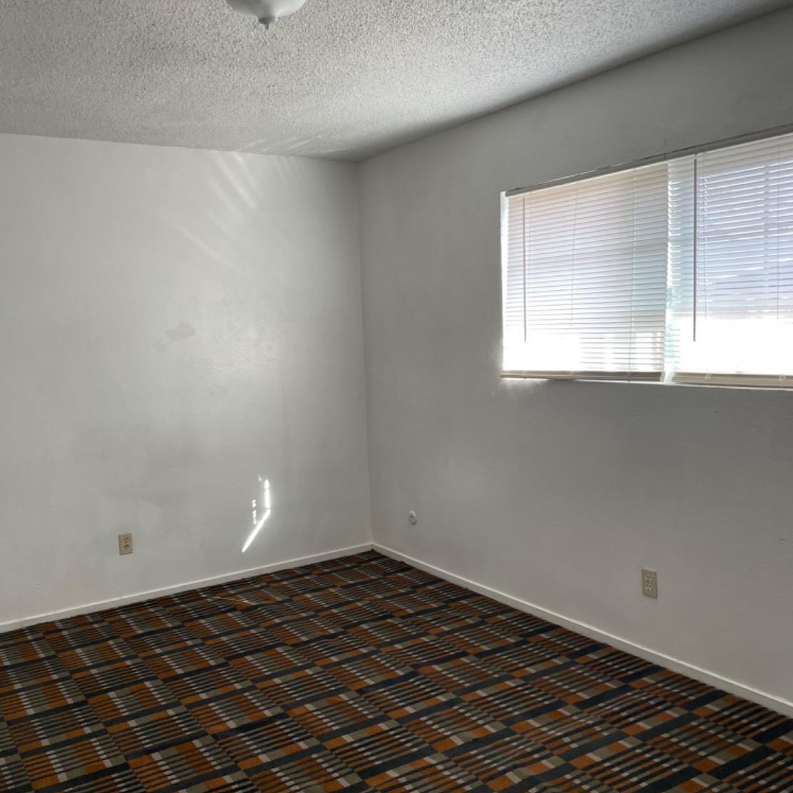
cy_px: 398
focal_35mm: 31
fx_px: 803
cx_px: 312
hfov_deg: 52.1
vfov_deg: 52.5
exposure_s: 1/121
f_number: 1.6
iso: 125
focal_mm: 4.2
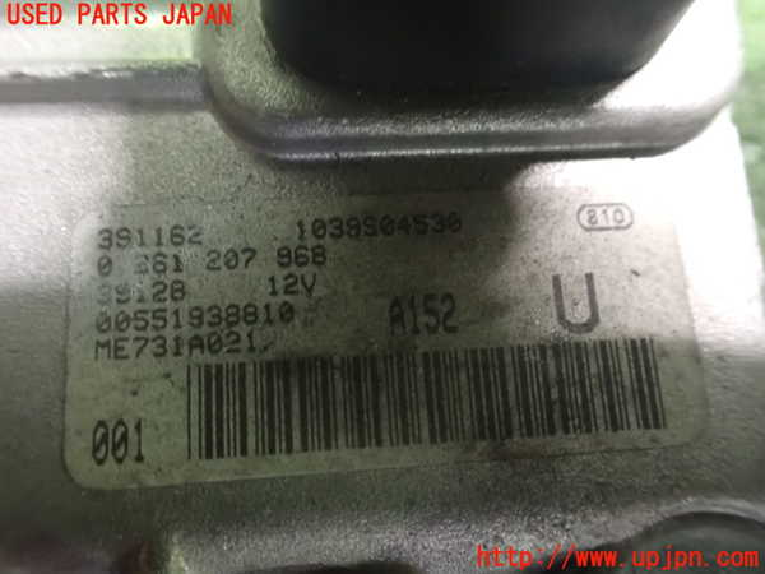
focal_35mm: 30
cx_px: 382
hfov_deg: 60.0
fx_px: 663
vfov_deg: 46.8
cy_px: 287
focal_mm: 5.4
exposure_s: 1/8
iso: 1600
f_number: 2.3
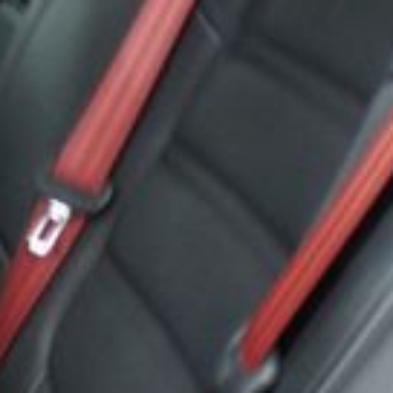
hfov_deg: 14.3
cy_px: 121
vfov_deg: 16.1
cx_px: -303
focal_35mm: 108
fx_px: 1387
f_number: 3.5
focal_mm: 18
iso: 1600
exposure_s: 1/10
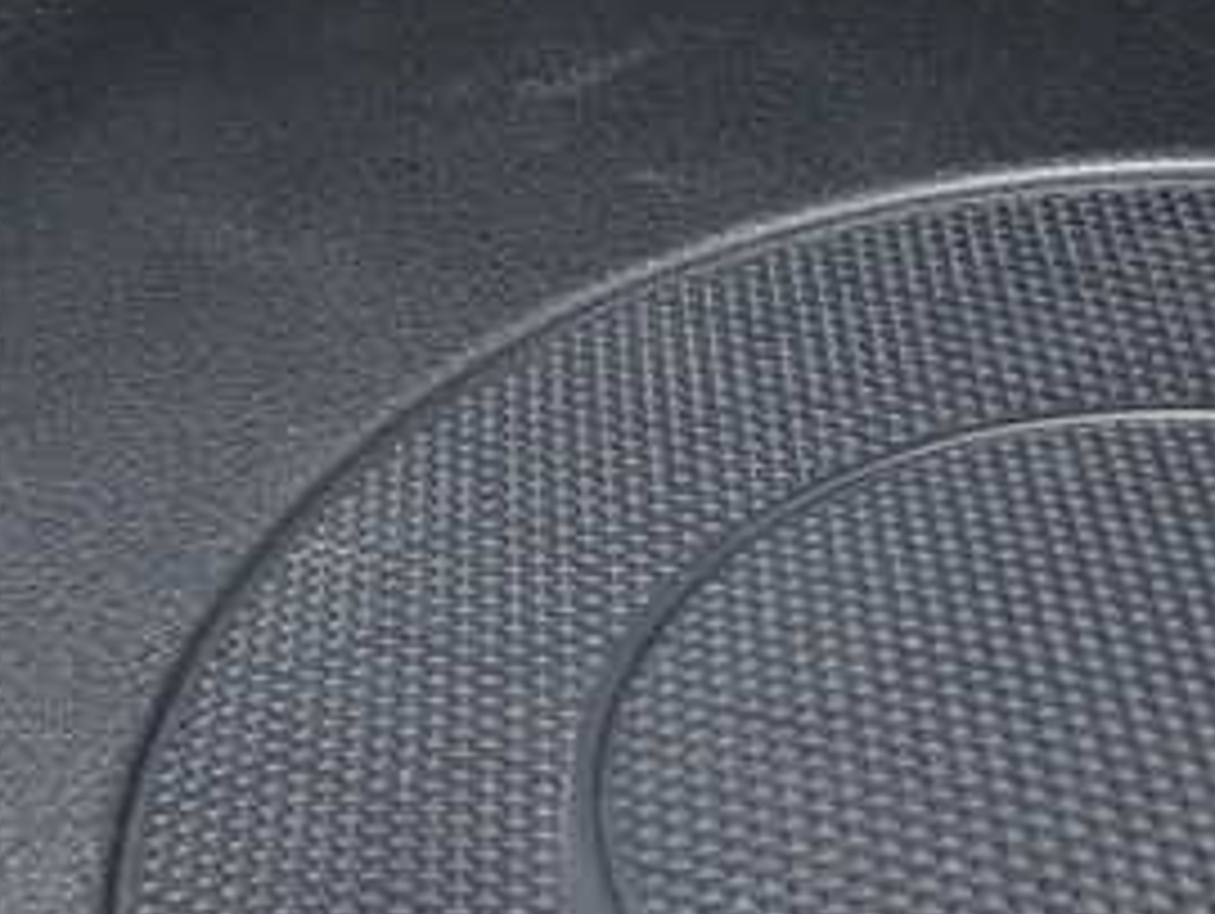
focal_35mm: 80
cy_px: 54
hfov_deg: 23.9
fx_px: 2810
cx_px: 198
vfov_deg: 18.1
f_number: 7.1
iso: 400
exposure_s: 1/40
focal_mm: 6.37
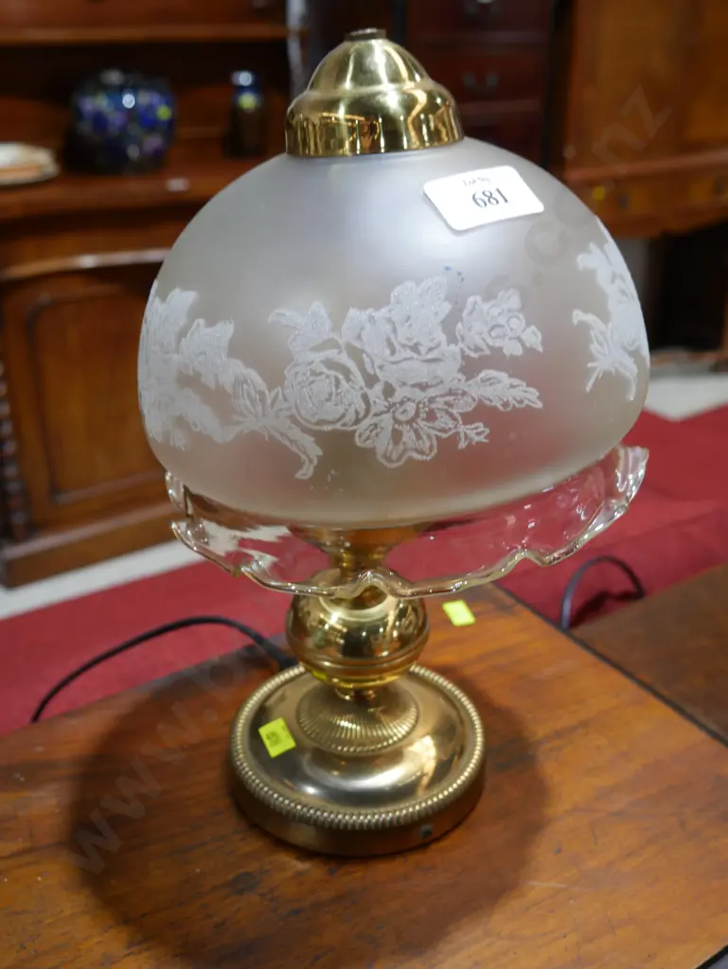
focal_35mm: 38
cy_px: 484
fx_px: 1065
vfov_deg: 49.0
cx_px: 364
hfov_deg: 37.8
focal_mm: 19
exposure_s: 1/60
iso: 320
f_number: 4.1
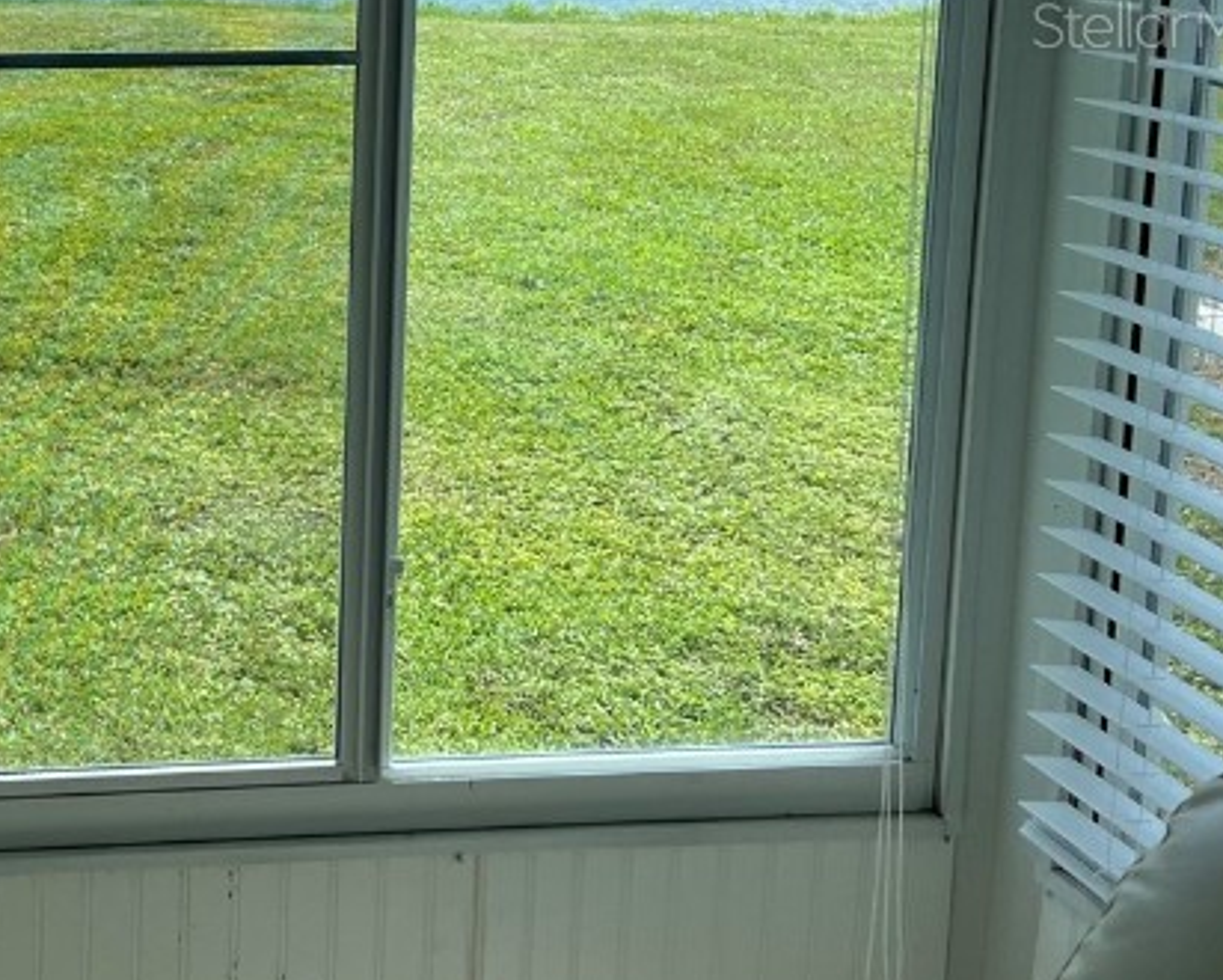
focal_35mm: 63
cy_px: 24
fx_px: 2281
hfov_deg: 26.9
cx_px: -208
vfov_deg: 23.3
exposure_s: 1/804
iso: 50
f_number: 1.6
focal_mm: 5.1
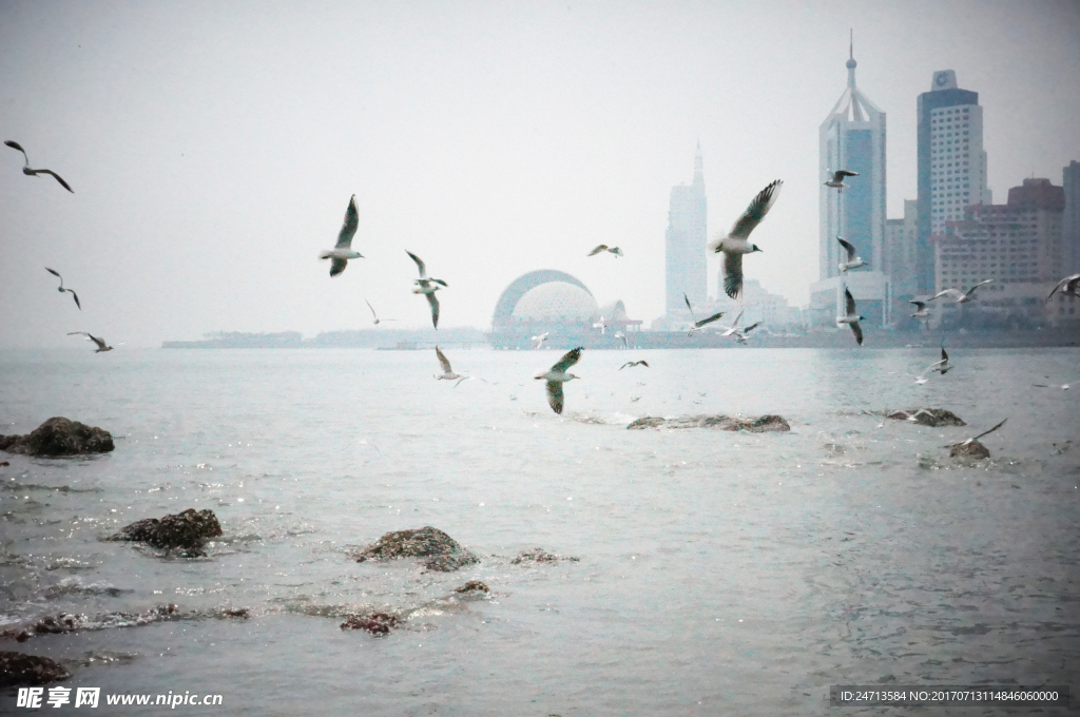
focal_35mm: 52
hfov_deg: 37.9
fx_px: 1573
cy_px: 358
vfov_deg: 25.7
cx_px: 540
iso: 12800
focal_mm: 35
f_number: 32
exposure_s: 1/4000
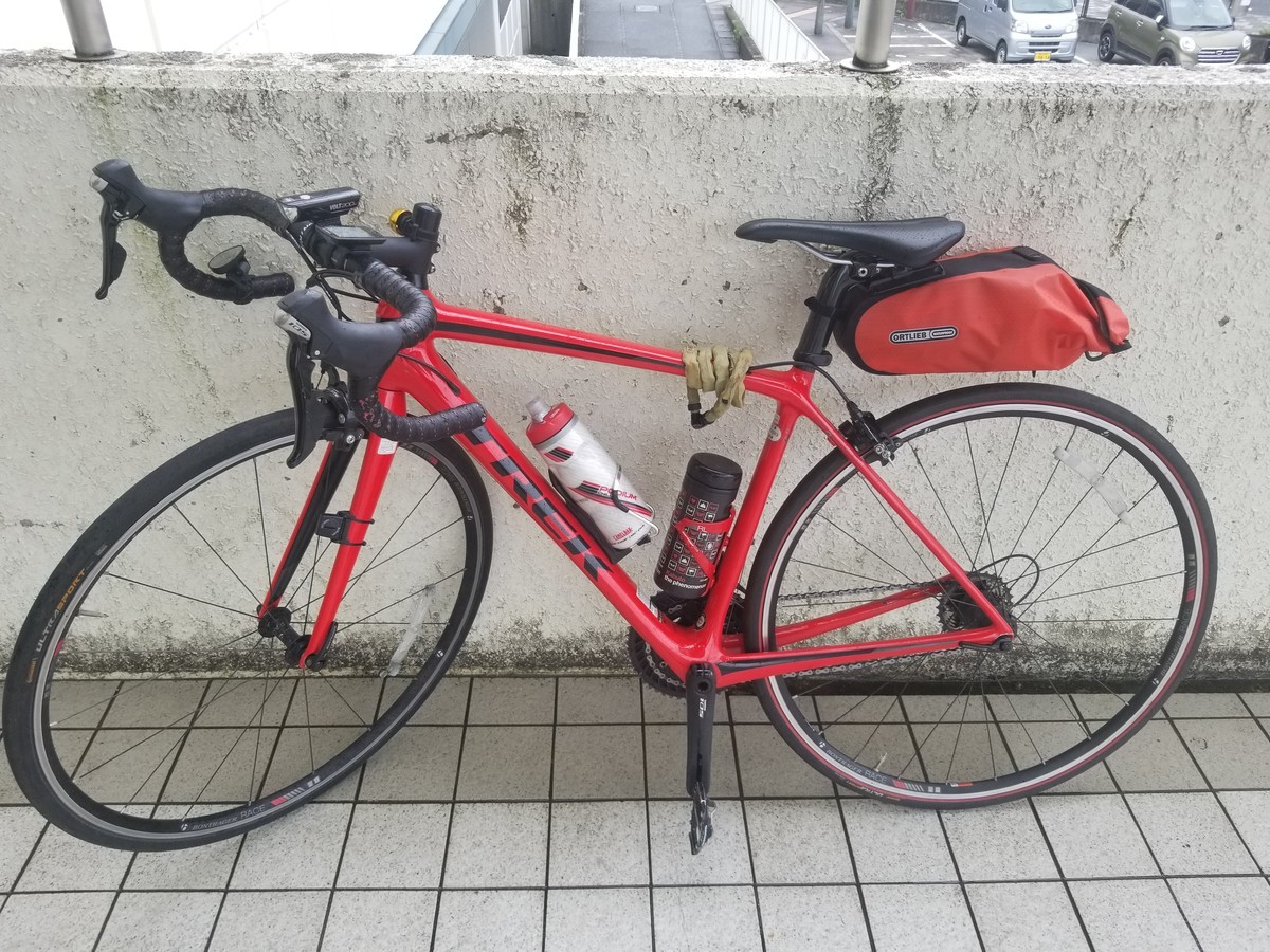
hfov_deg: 67.3
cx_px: 635
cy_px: 476
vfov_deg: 53.1
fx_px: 954
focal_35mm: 26
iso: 50
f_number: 1.7
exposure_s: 1/212
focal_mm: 4.3
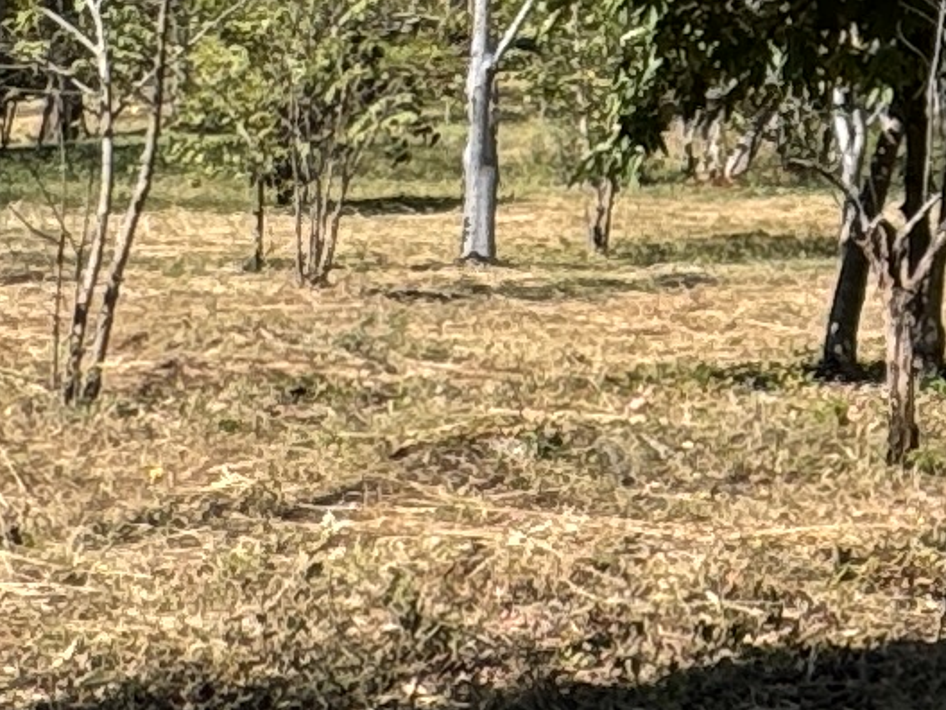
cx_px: 1765
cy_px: -502
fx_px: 2924
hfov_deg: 15.5
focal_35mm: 107
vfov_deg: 12.8
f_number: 2.2
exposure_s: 1/1198
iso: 40
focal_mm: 2.22
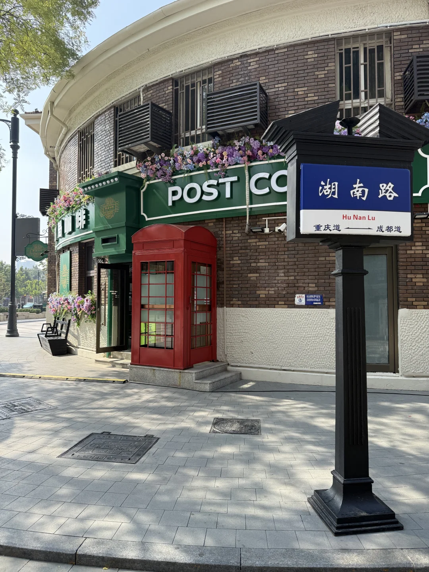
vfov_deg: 71.6
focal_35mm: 24
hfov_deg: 56.8
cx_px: 214
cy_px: 286
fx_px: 397
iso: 100
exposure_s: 1/1464
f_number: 1.78
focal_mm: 6.76
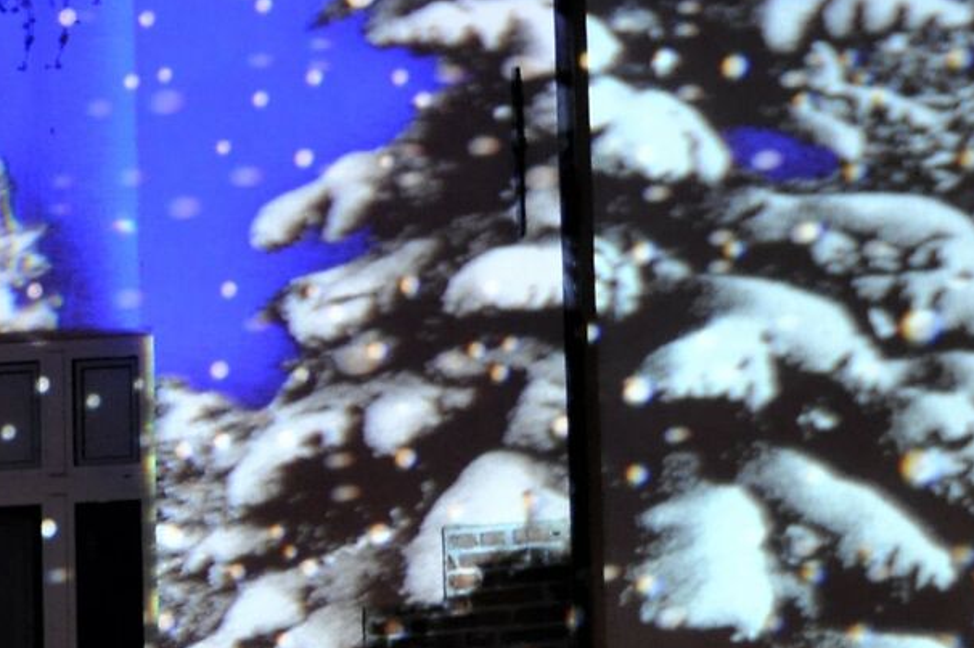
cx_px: -659
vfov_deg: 4.6
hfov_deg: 6.8
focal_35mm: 297
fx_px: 8029
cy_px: 236
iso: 1000
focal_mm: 50
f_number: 1.8
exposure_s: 1/60
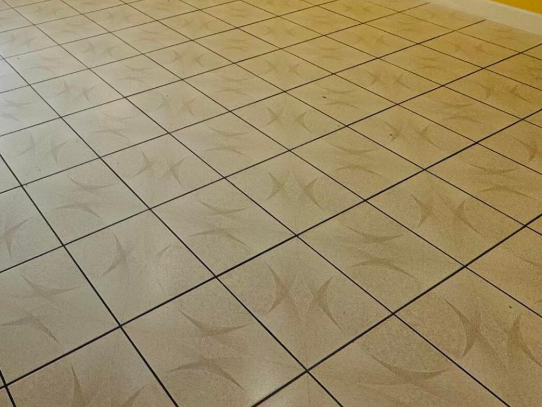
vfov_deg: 27.4
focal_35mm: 40
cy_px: -171
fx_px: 626
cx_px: 65
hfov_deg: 43.2
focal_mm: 2.22
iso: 40
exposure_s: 1/320
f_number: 2.2
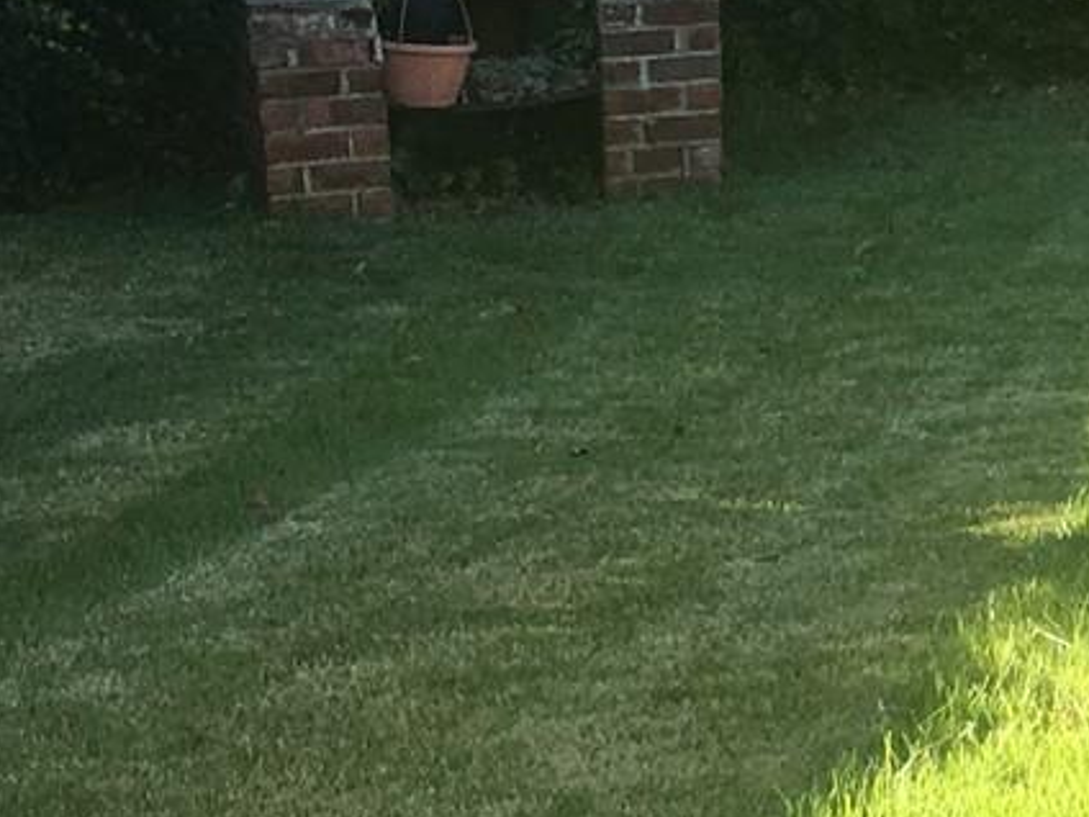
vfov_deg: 10.5
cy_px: 8
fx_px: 4404
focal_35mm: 140
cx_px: 1870
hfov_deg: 13.0
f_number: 2.2
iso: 25
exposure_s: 1/283
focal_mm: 4.15
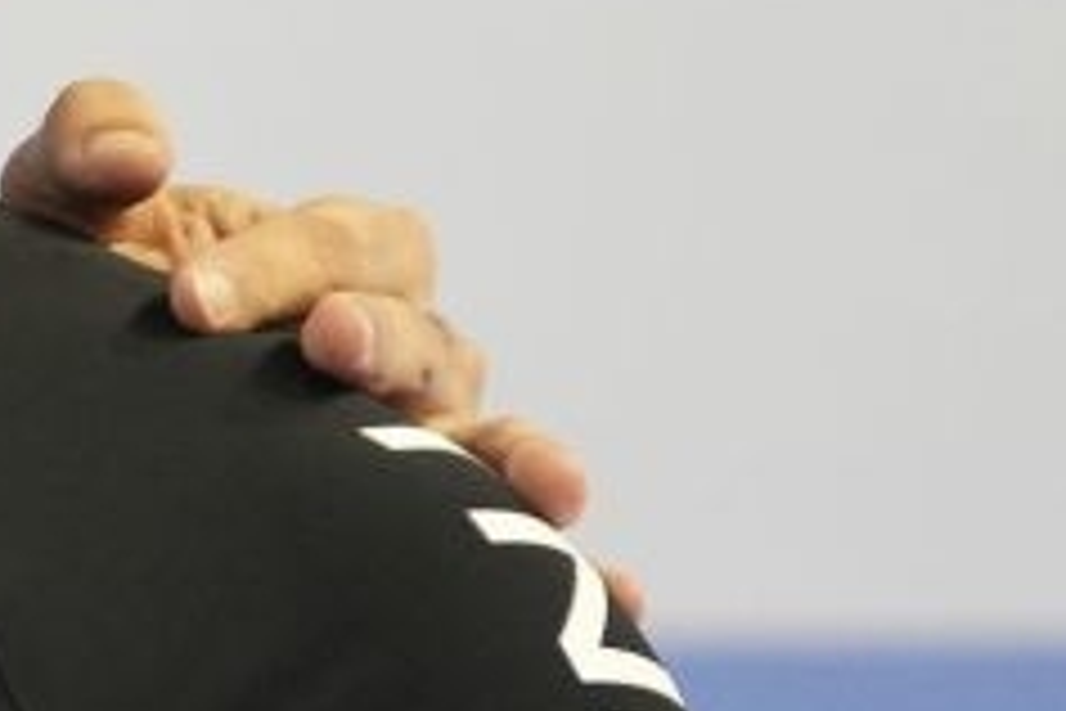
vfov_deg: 1.1
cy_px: 117
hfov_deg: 1.6
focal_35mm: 1274
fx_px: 37722
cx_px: -2708
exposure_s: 1/250
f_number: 2.8
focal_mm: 168
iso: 1250
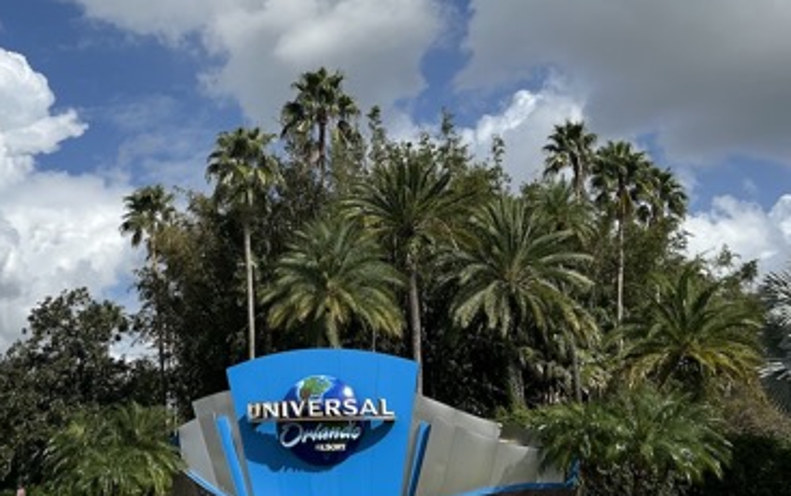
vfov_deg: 26.6
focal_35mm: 48
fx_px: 1036
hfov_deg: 40.9
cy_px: 134
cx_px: 222
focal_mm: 5.7
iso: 50
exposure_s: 1/8696
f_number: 1.5
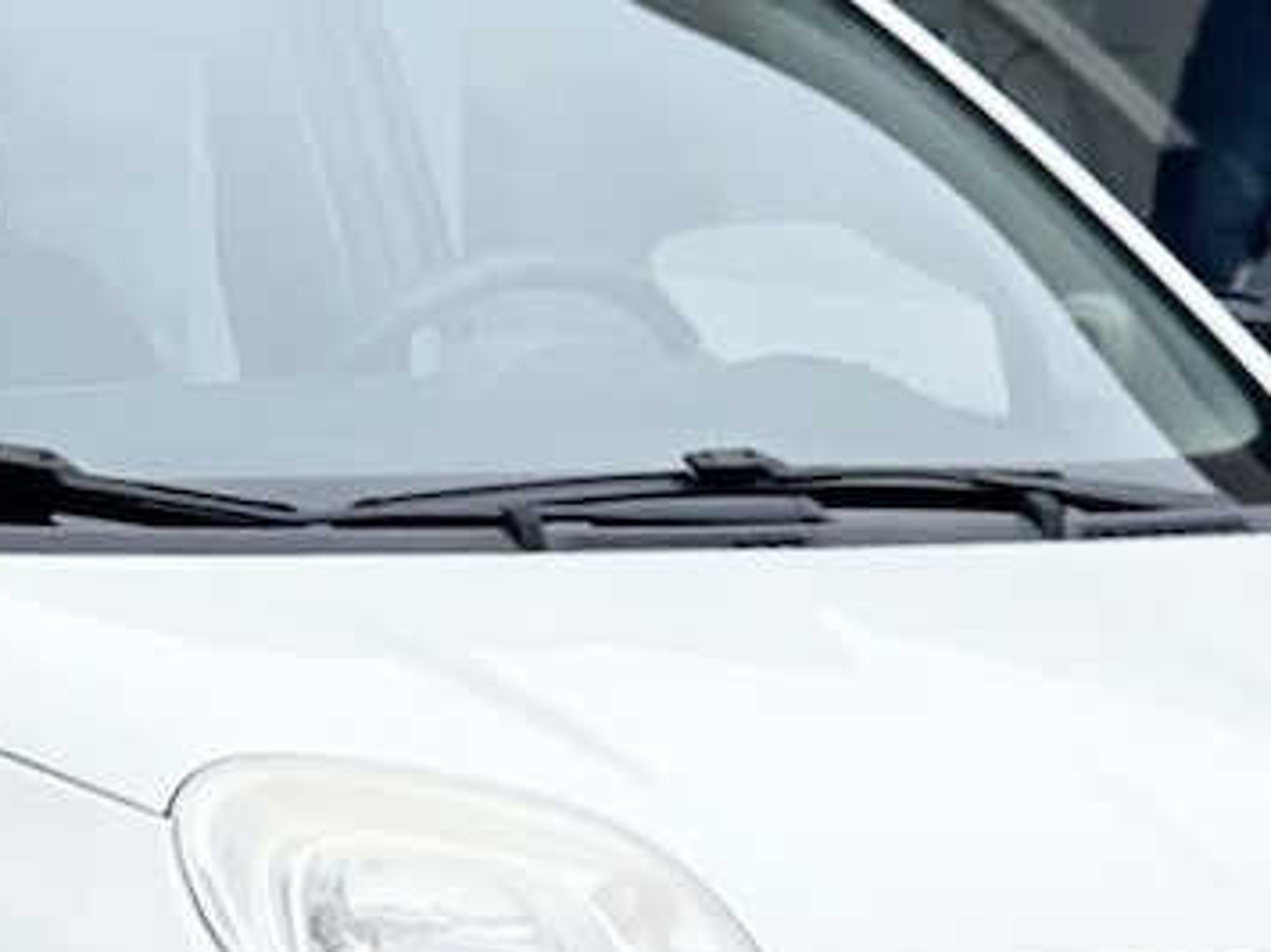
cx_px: 23
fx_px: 10314
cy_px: 861
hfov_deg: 7.0
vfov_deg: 5.3
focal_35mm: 281
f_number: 2.2
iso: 32
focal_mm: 7.5
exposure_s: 1/445
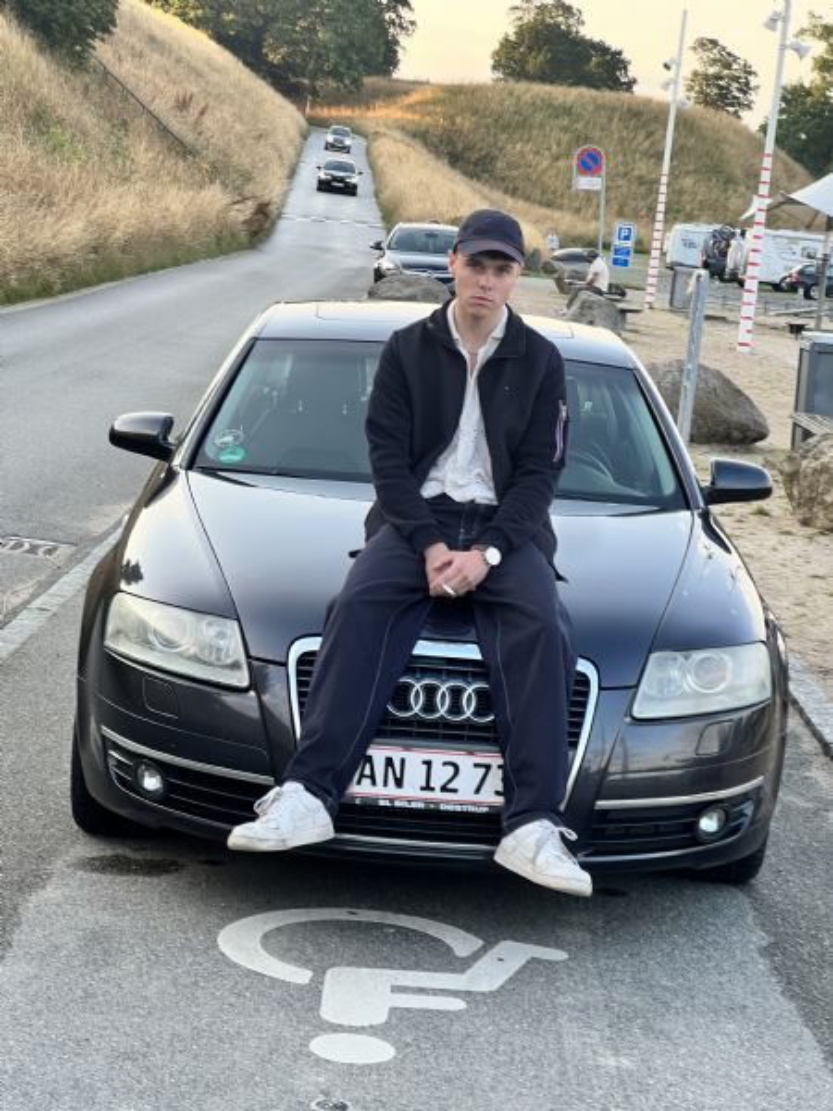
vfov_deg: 25.3
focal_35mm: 77
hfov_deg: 19.1
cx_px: 416
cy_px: 556
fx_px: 2471
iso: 64
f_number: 2.8
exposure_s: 1/99
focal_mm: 9
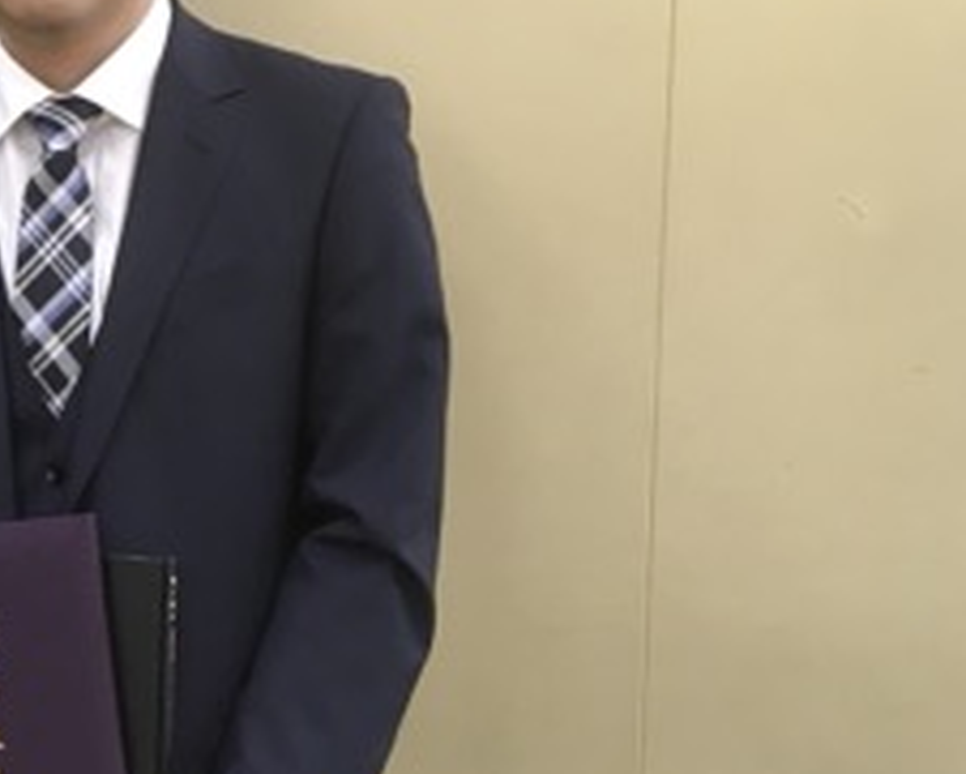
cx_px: -244
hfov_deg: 22.9
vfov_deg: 20.4
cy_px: 363
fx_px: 2145
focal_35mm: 75
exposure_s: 1/30
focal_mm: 4.15
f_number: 2.2
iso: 64
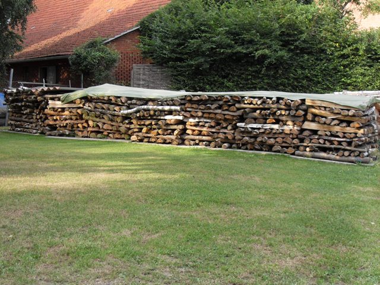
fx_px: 582
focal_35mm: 53
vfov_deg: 27.5
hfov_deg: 36.2
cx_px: 190
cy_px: 142
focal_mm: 8.4
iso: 80
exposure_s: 1/125
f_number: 3.4
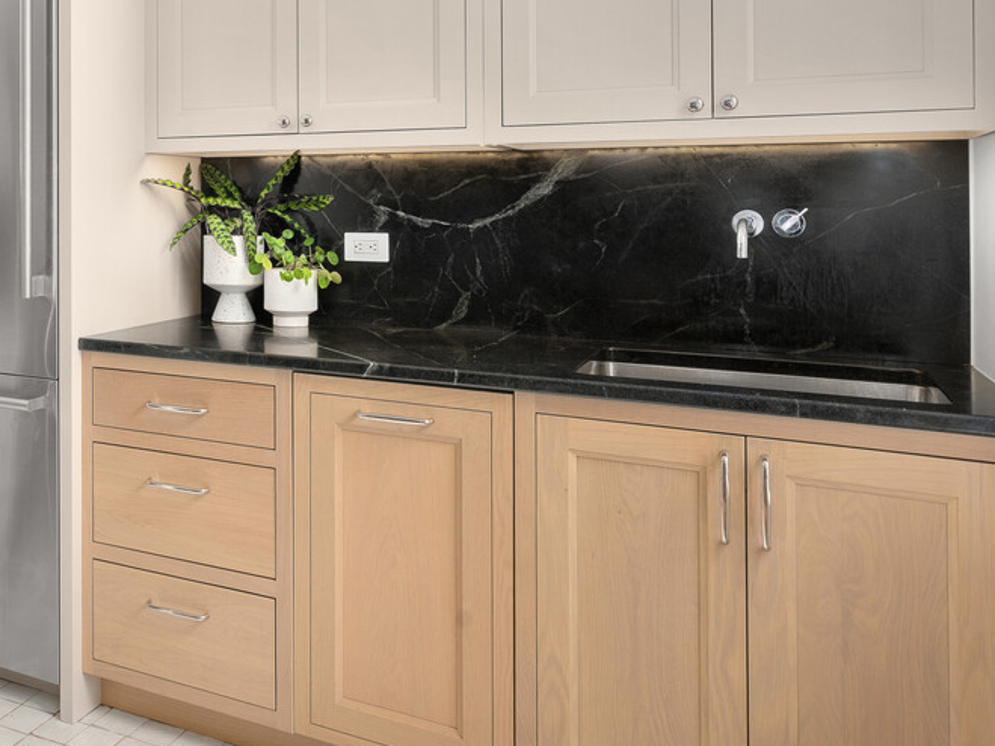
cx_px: 194
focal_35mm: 35
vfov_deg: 39.9
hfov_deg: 49.4
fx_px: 1006
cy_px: 213
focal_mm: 16
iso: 400
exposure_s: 1/1.25
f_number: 11
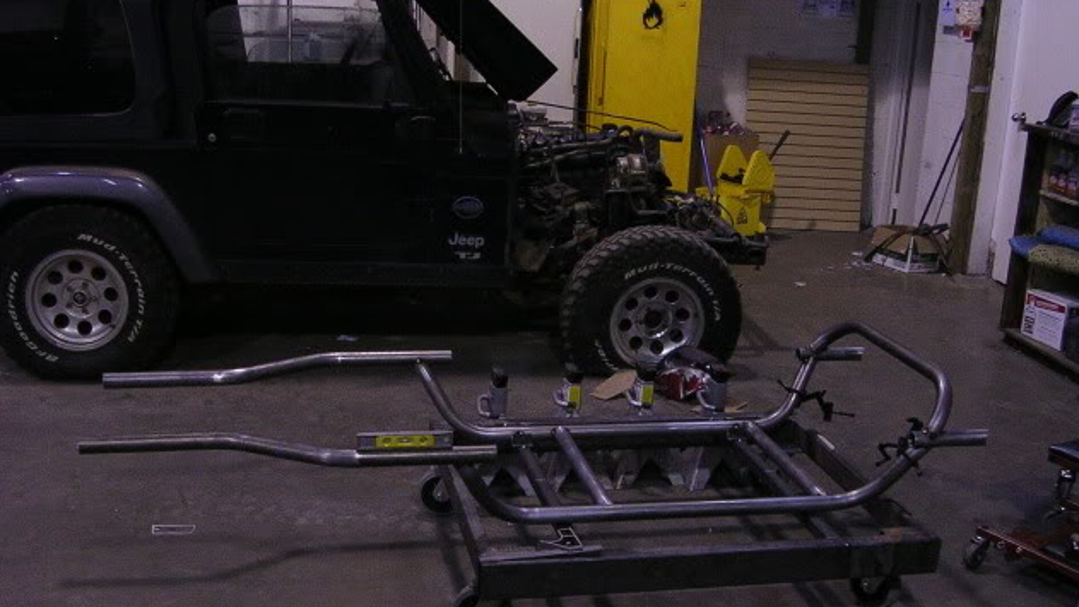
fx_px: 1202
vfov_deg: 28.2
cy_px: 400
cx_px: 545
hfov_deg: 48.4
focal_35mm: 42
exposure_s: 1/64
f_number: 2.8
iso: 400
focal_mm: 5.8
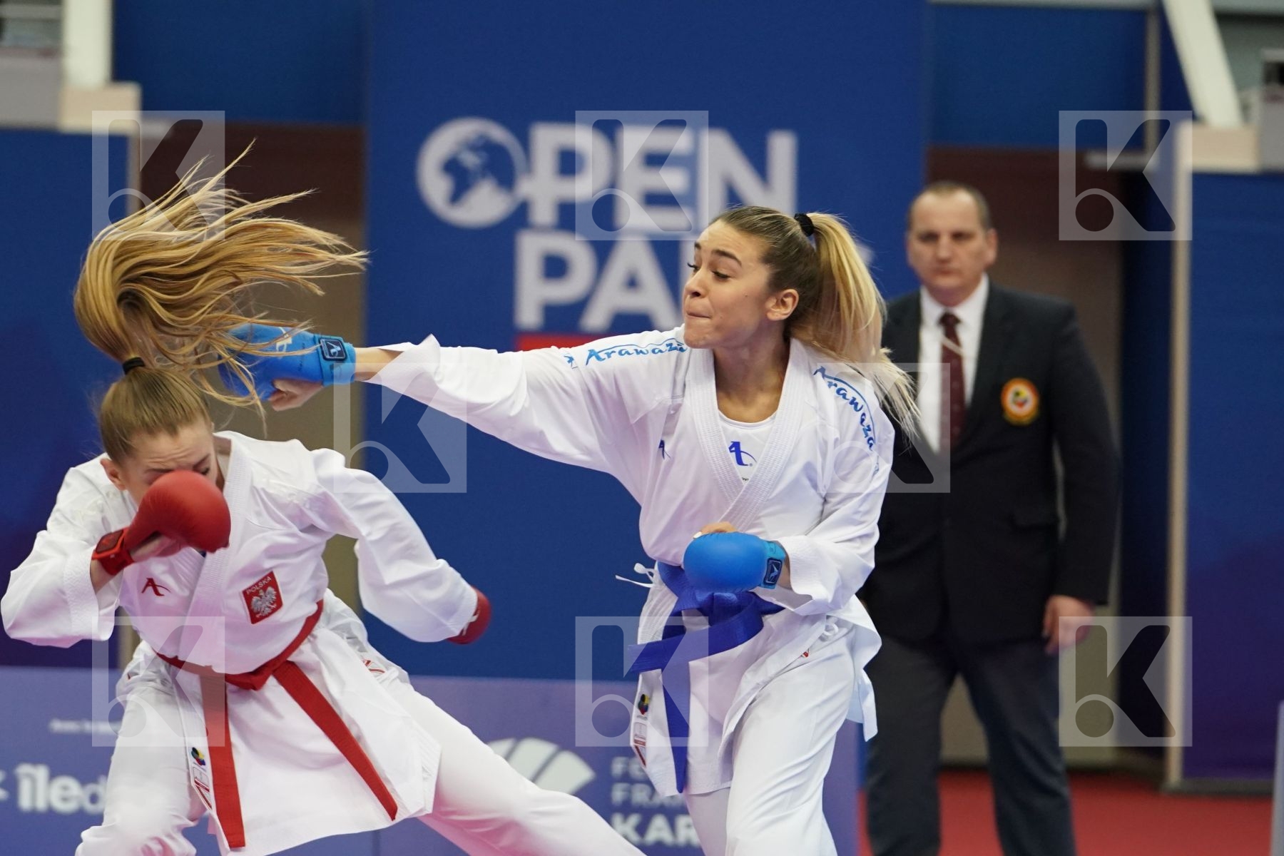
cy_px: 428
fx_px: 6099
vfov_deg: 8.0
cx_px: 642
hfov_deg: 12.0
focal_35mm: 171
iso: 3200
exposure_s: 1/1000
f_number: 2.8
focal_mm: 114
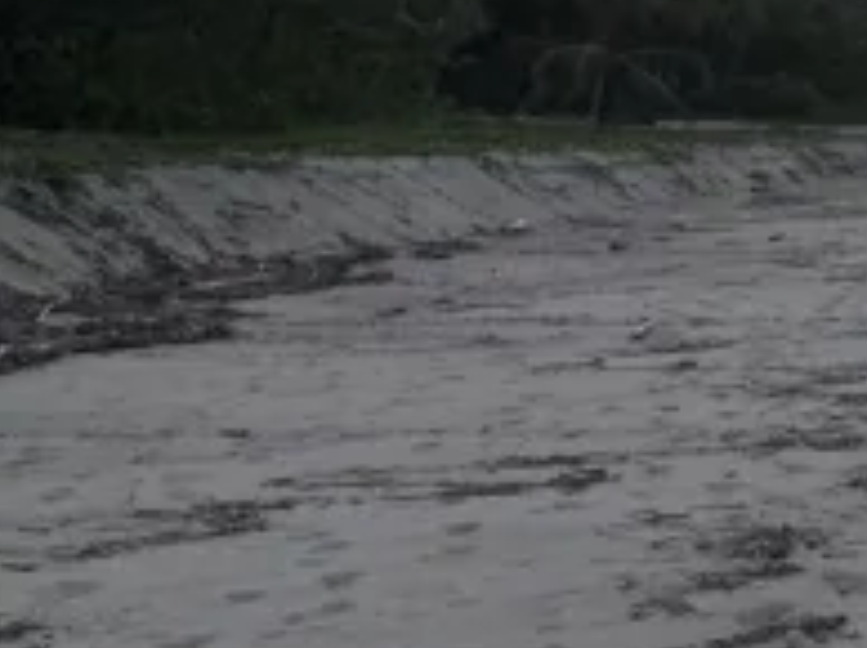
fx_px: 2577
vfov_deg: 14.0
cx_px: 1376
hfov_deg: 16.9
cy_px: -72
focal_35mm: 103
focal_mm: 5.7
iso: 50
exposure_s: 1/1009
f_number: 1.5
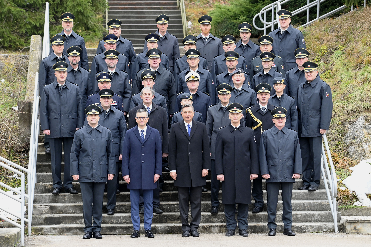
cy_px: 124
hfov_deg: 12.8
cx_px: 186
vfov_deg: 8.6
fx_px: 1648
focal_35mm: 160
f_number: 6.3
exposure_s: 1/160
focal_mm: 160
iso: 2000
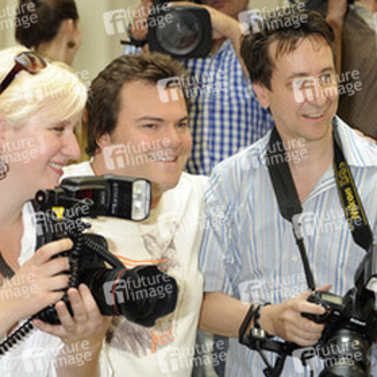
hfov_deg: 18.1
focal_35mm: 96
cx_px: 156
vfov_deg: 18.1
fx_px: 1183
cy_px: 188
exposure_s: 1/160
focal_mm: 70
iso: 500
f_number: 4.5
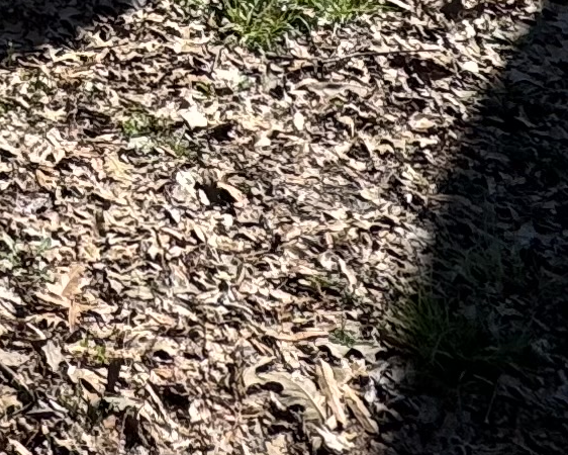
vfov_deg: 12.2
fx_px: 1648
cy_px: -664
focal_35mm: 98
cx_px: -344
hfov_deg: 17.2
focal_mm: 2.22
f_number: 2.2
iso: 50
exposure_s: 1/1178
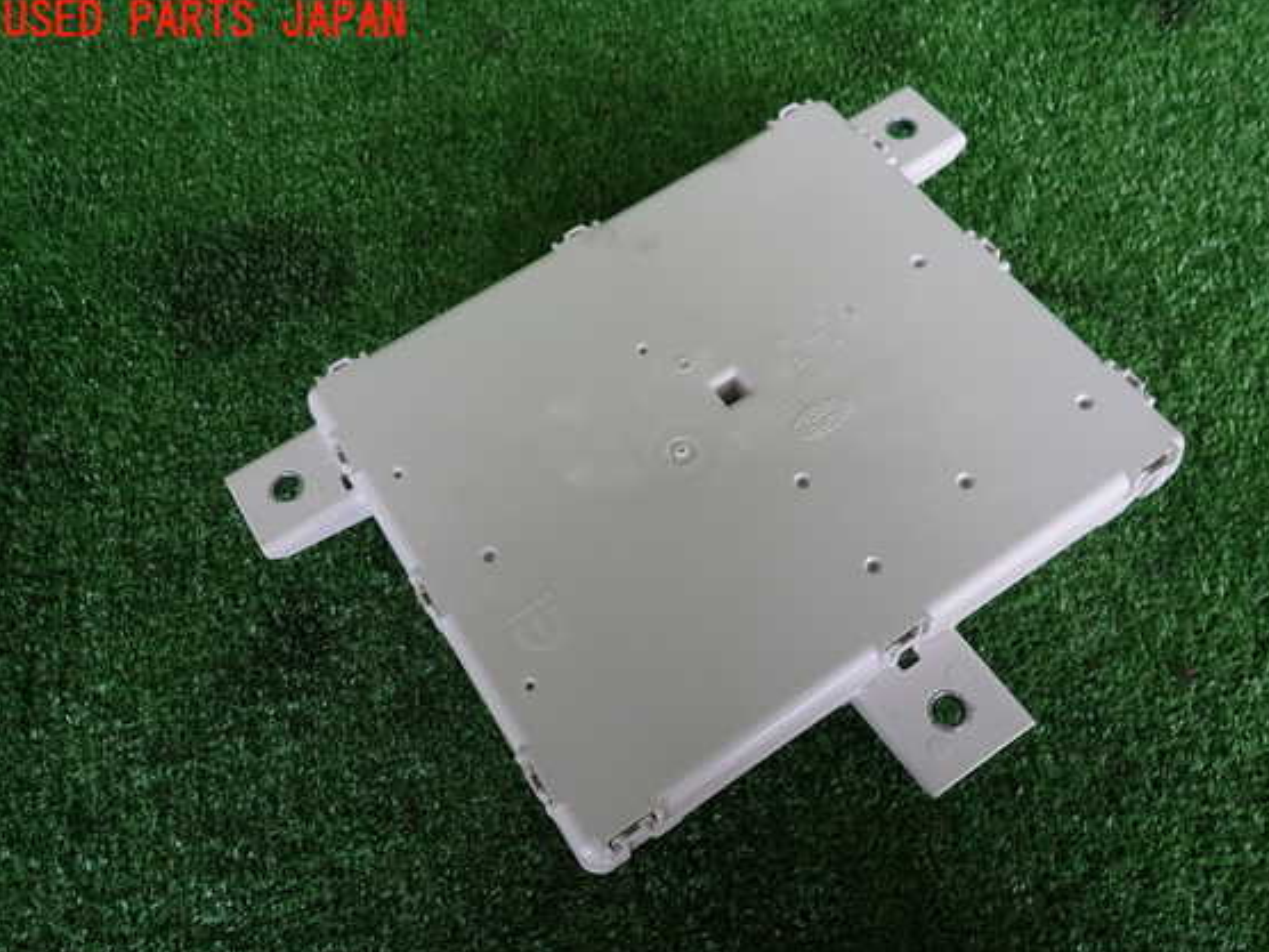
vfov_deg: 51.3
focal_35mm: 27
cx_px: 676
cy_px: 507
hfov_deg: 65.3
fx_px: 990
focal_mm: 4.5
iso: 200
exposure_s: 1/60
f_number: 2
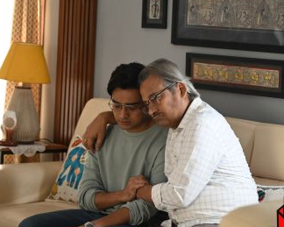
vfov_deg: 13.1
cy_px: 122
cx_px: 144
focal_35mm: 118
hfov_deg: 16.3
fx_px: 992
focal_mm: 91
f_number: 4
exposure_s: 1/50
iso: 2000
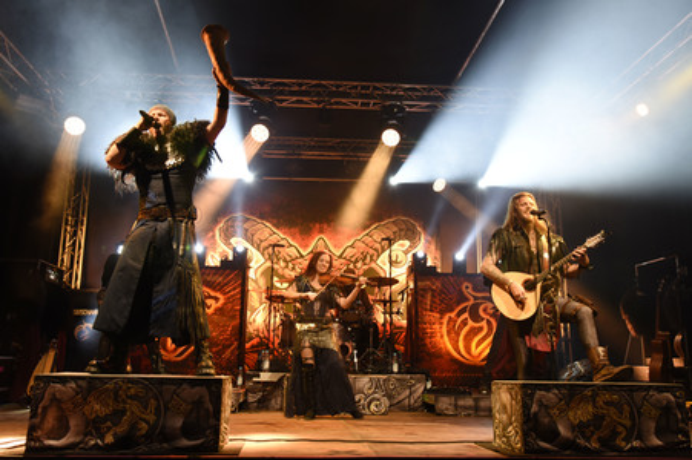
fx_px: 576
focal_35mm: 30
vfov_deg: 43.5
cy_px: 230
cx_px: 346
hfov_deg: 62.0
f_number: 5.6
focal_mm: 30
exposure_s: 1/60
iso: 1600
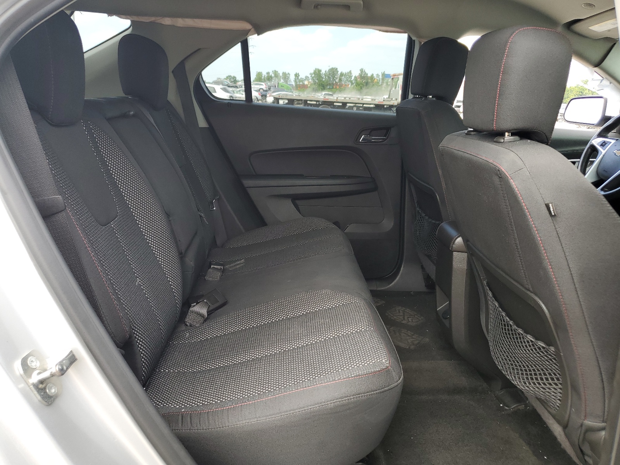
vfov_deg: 53.1
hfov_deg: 67.3
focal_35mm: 26
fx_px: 466
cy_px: 232
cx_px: 310
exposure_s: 1/278
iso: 50
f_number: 1.5
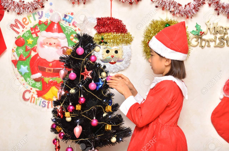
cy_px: 76
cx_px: 114
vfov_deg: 20.5
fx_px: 419
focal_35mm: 66
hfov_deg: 30.6
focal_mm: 44
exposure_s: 1/320
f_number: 4
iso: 100
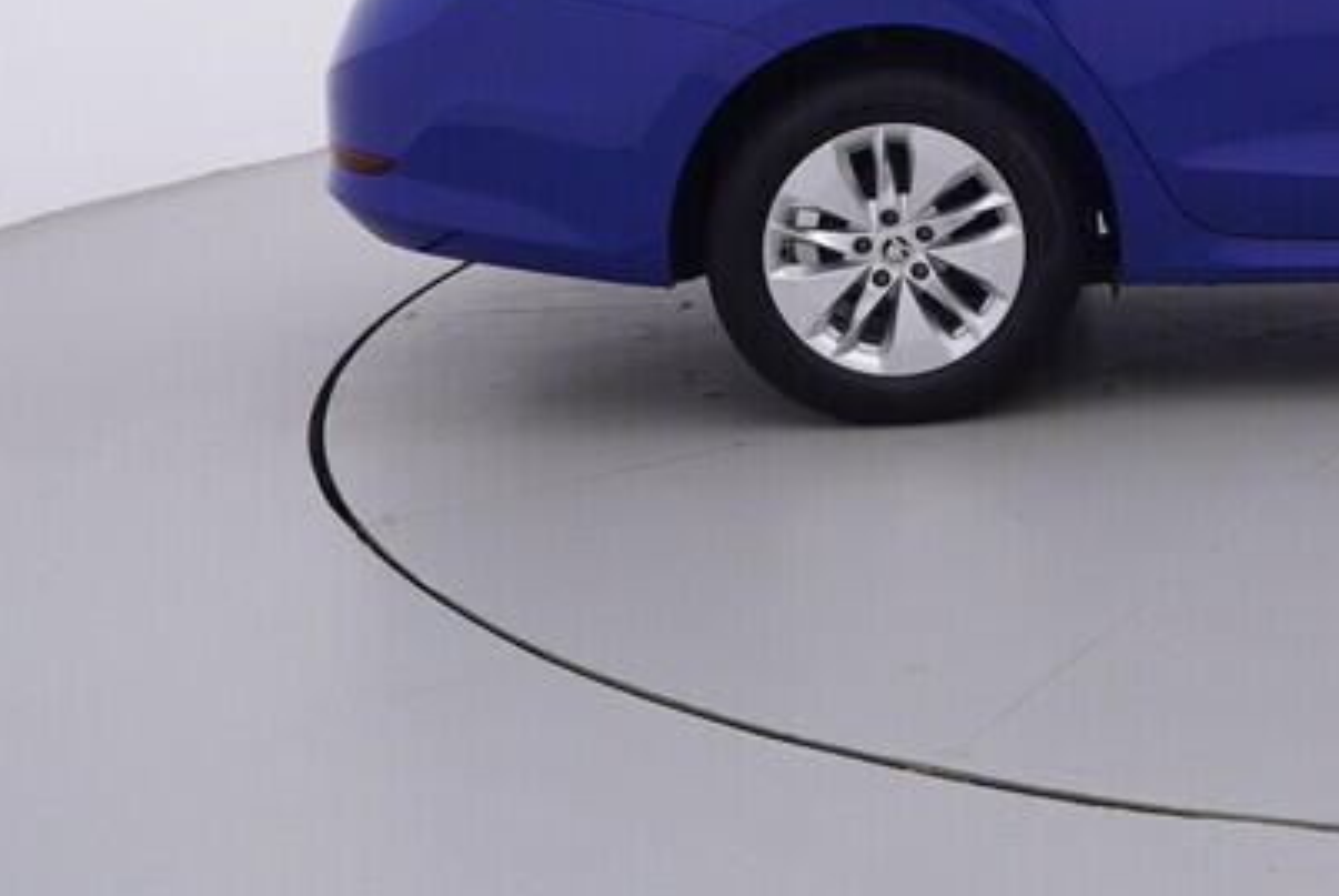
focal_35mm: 57
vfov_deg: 22.7
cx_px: 1422
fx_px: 2133
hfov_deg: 31.5
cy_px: -13
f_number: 5
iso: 200
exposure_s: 1/80
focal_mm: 15
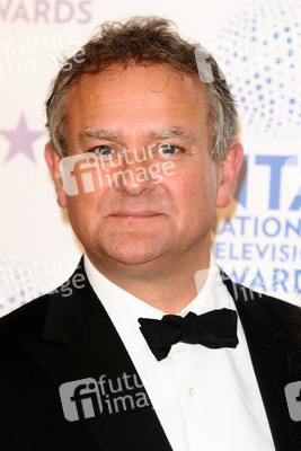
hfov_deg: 7.0
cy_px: 226
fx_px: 2443
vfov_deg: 10.5
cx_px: 150
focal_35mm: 195
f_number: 4
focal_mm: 130
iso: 320
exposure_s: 1/200
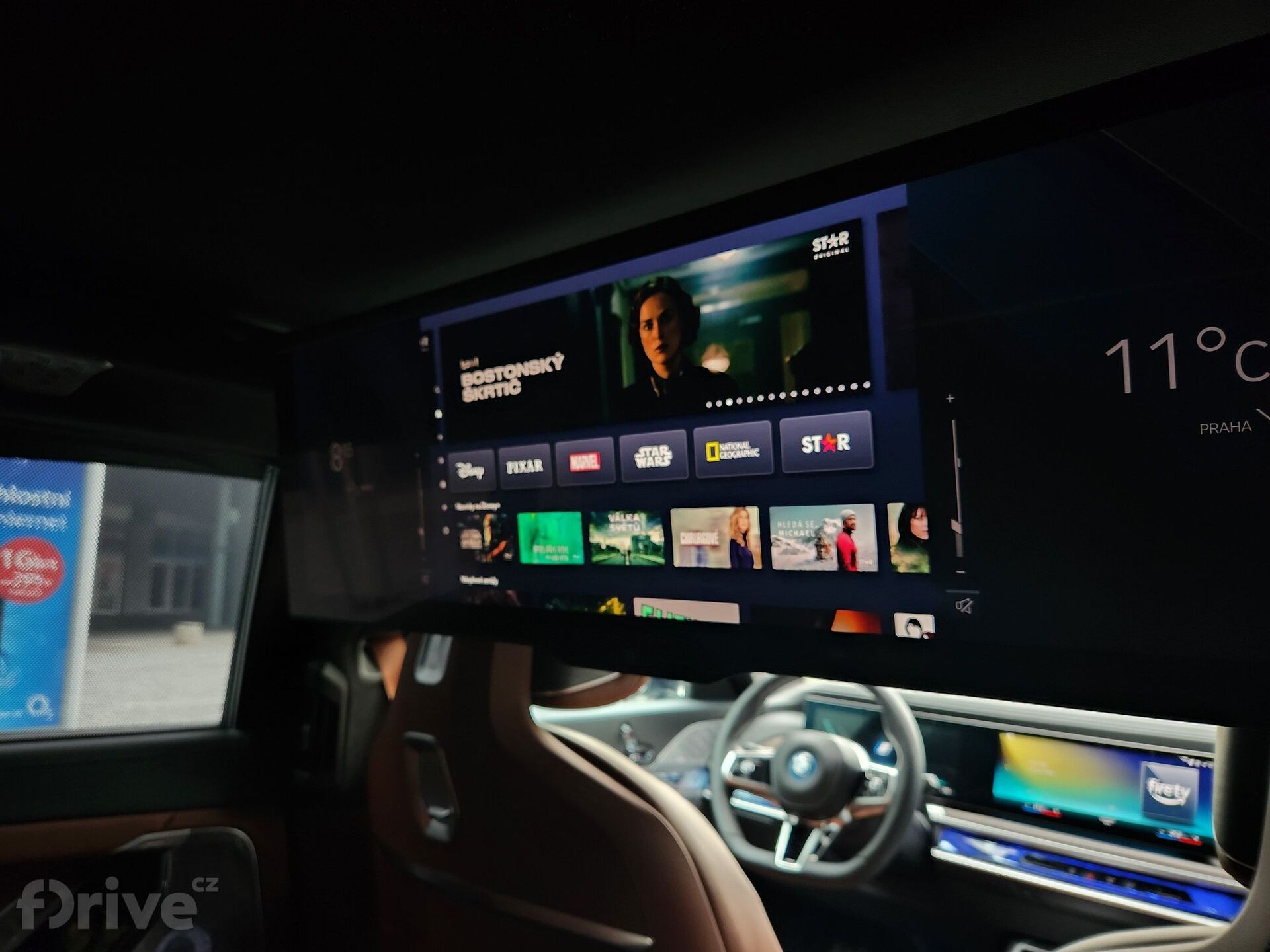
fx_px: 844
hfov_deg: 73.9
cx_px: 635
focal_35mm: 23
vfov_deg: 58.9
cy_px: 476
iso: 200
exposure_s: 1/50
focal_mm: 5.4
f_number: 1.8
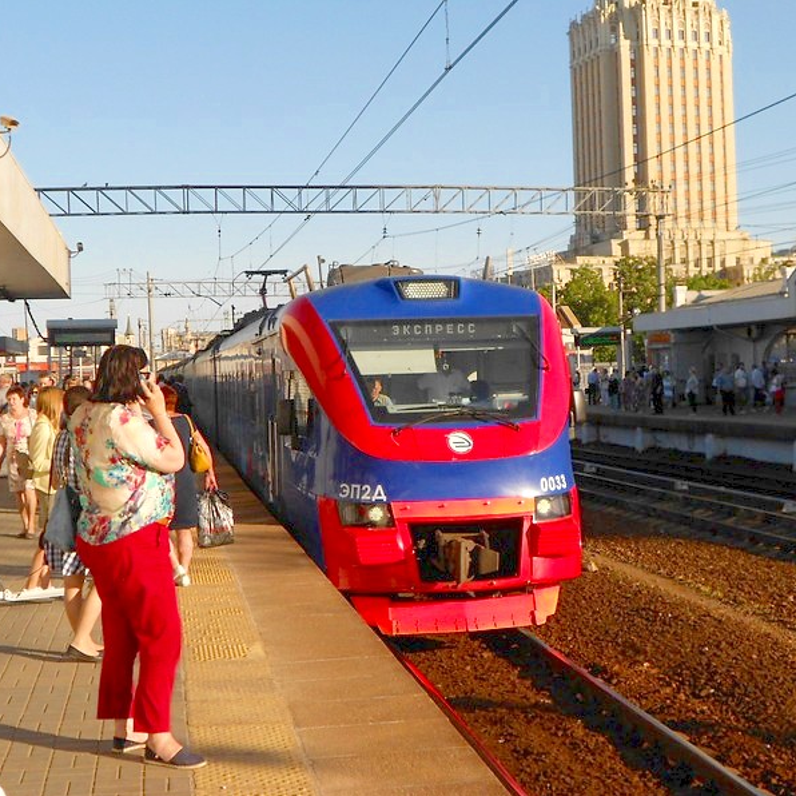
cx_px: 370
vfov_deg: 33.4
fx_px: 1327
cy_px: 399
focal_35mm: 51
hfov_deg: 33.4
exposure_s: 1/640
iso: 80
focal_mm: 7.9
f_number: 4.2
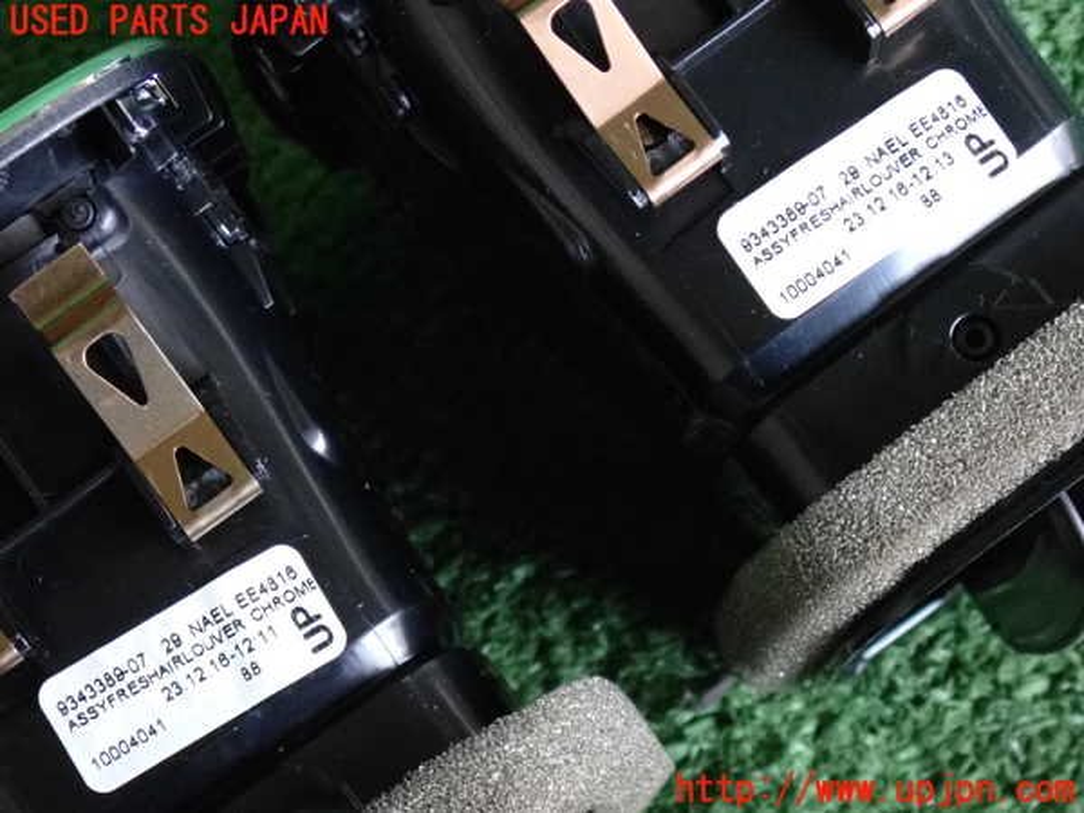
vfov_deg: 14.8
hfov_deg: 19.6
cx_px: 542
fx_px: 3131
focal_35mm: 100
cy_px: 406
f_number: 4.9
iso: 2000
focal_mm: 18
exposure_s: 1/125
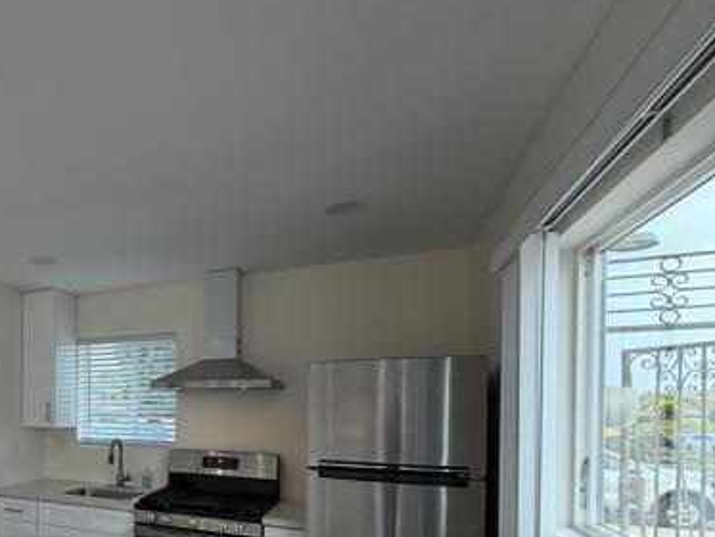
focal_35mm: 24
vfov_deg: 53.6
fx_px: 496
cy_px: 418
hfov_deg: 63.2
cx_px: 111
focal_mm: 2.22
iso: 64
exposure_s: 1/120
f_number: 2.2
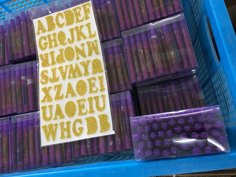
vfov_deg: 48.2
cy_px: 88
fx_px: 198
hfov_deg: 61.7
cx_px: 118
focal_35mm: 29
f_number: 2.2
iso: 200
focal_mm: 4.15
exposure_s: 1/33
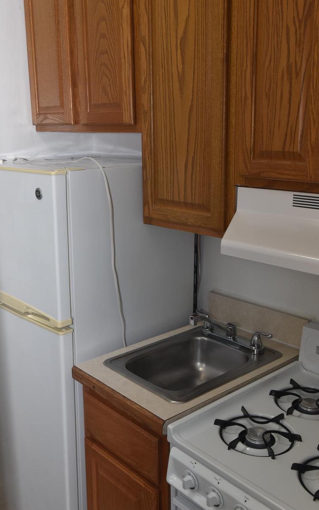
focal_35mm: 36
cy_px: 252
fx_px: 501
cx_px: 130
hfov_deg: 35.2
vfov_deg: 54.0
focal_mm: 18
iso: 400
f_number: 8
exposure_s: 1/60
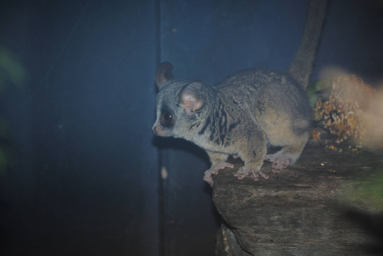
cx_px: 192
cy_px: 128
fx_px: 1853
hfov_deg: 11.8
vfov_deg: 7.9
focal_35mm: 174
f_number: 4.8
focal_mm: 116
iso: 200
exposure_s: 1/60
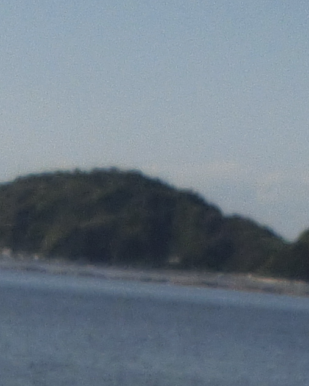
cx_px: 56
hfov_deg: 7.5
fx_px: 2353
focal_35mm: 206
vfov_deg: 8.4
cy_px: 979
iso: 125
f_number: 7.4
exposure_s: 1/1000
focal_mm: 5.2
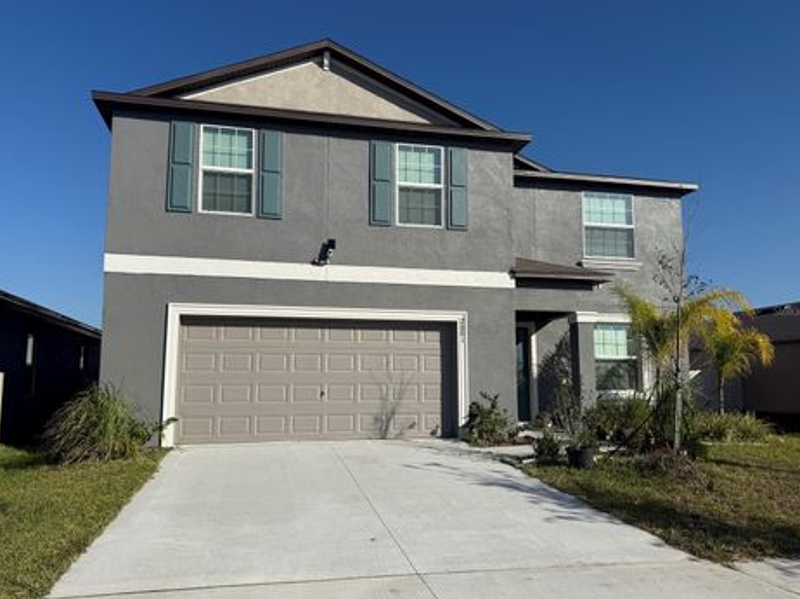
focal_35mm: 26
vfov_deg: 53.0
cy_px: 311
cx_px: 391
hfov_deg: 67.3
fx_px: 601
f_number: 1.78
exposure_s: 1/8130
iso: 80
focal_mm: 6.76
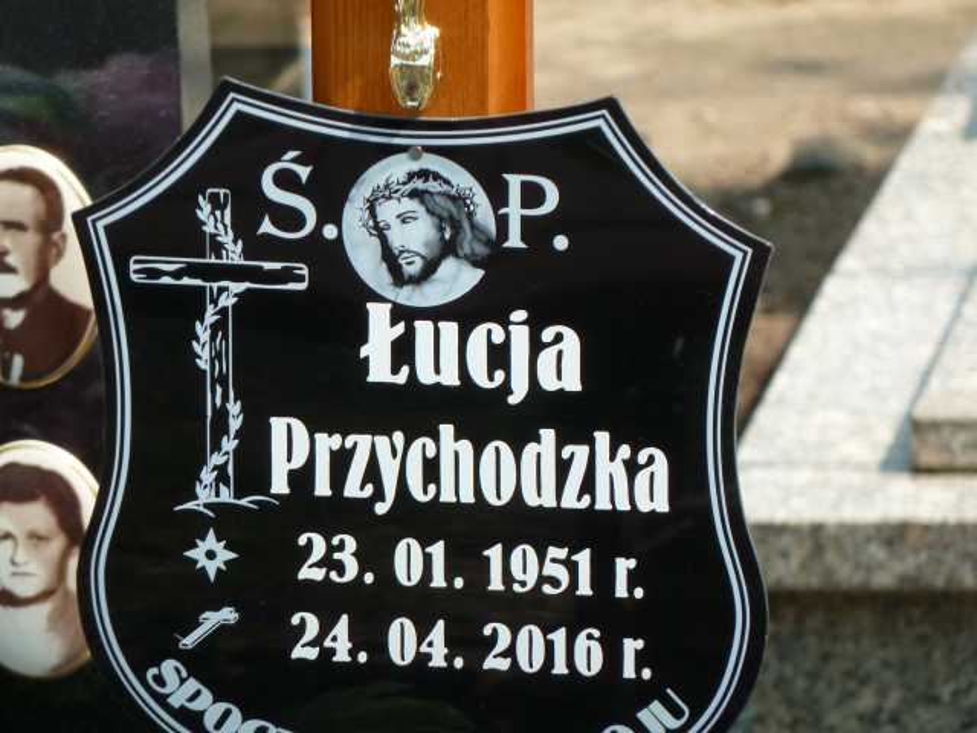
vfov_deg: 5.0
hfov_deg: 6.6
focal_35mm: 300
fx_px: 8467
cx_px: 488
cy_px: 366
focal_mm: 49.2
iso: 160
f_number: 4.9
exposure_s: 1/400
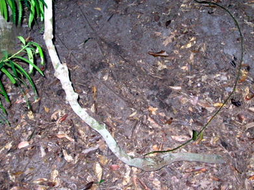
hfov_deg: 32.6
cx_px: 161
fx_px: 432
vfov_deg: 24.7
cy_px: 68
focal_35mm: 59
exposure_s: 1/60.1
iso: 195
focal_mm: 6
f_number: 2.7
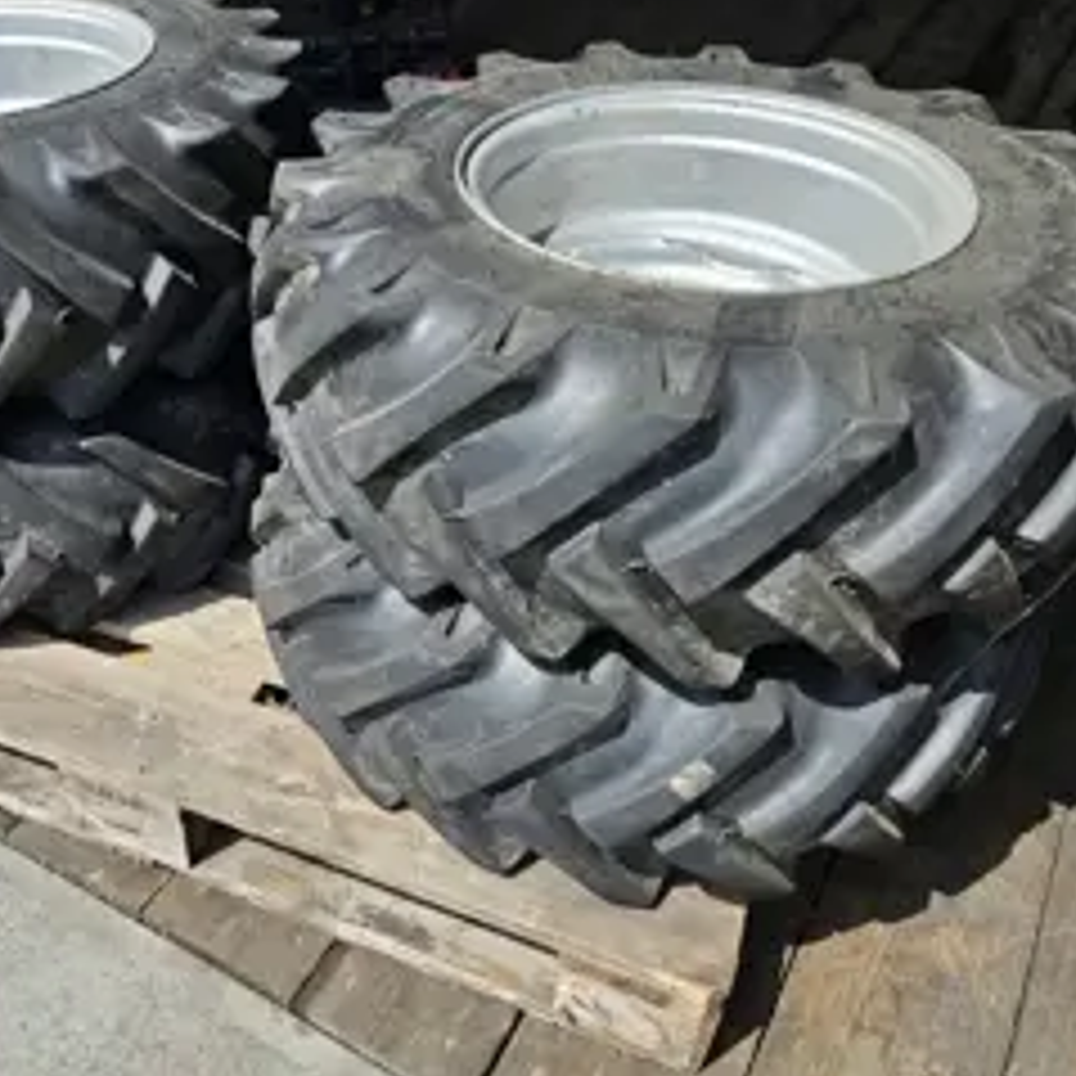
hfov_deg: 47.8
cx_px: 374
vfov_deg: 48.4
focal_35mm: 34
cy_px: 531
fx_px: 1196
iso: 25
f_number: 1.8
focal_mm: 5.4
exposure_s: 1/934
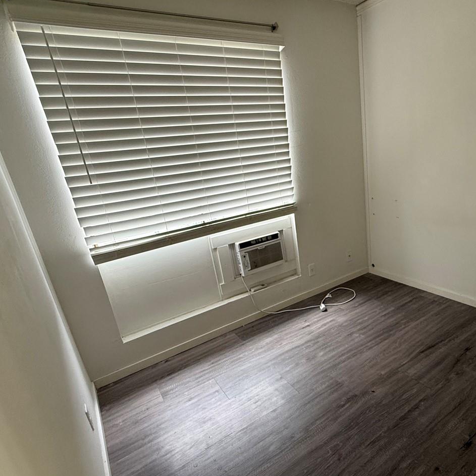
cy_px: 260
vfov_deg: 72.0
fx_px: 327
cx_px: 315
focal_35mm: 21
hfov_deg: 70.2
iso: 250
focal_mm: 2.22
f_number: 2.2
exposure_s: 1/60
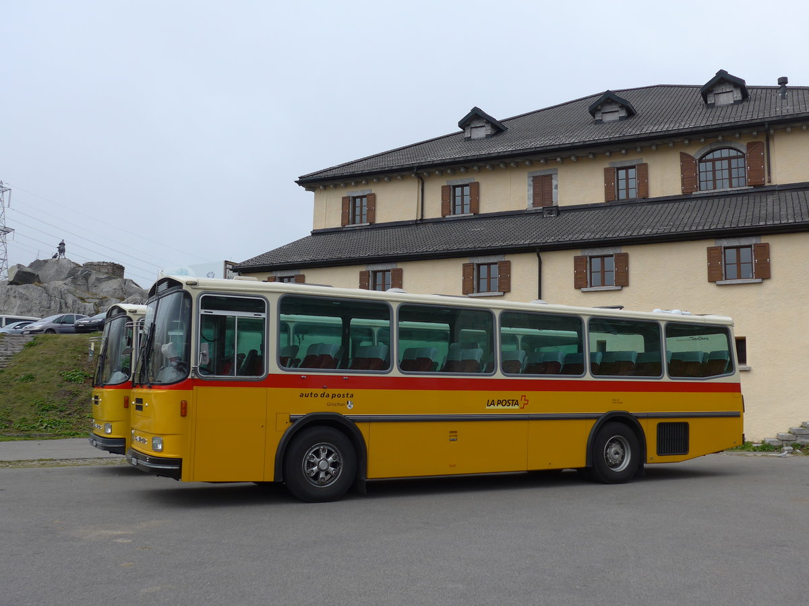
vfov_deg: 41.8
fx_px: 795
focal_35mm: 34
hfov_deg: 54.0
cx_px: 404
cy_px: 303
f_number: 2.8
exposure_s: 1/1300
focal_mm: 7
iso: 80
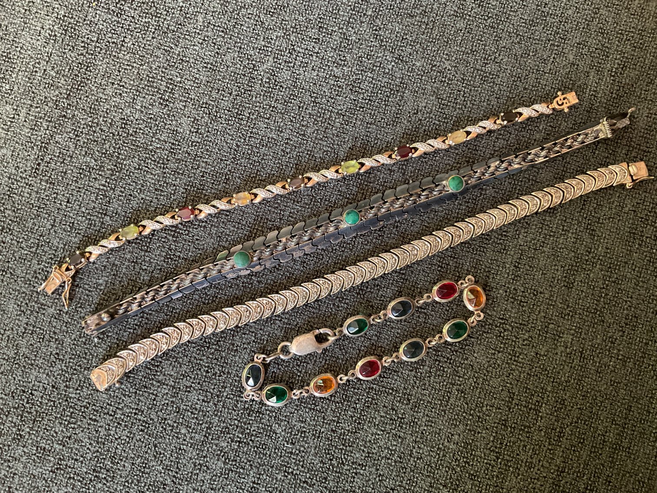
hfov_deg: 61.7
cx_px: 328
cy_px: 246
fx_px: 550
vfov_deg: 48.2
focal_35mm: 29
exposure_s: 1/25
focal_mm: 3
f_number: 1.8
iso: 320
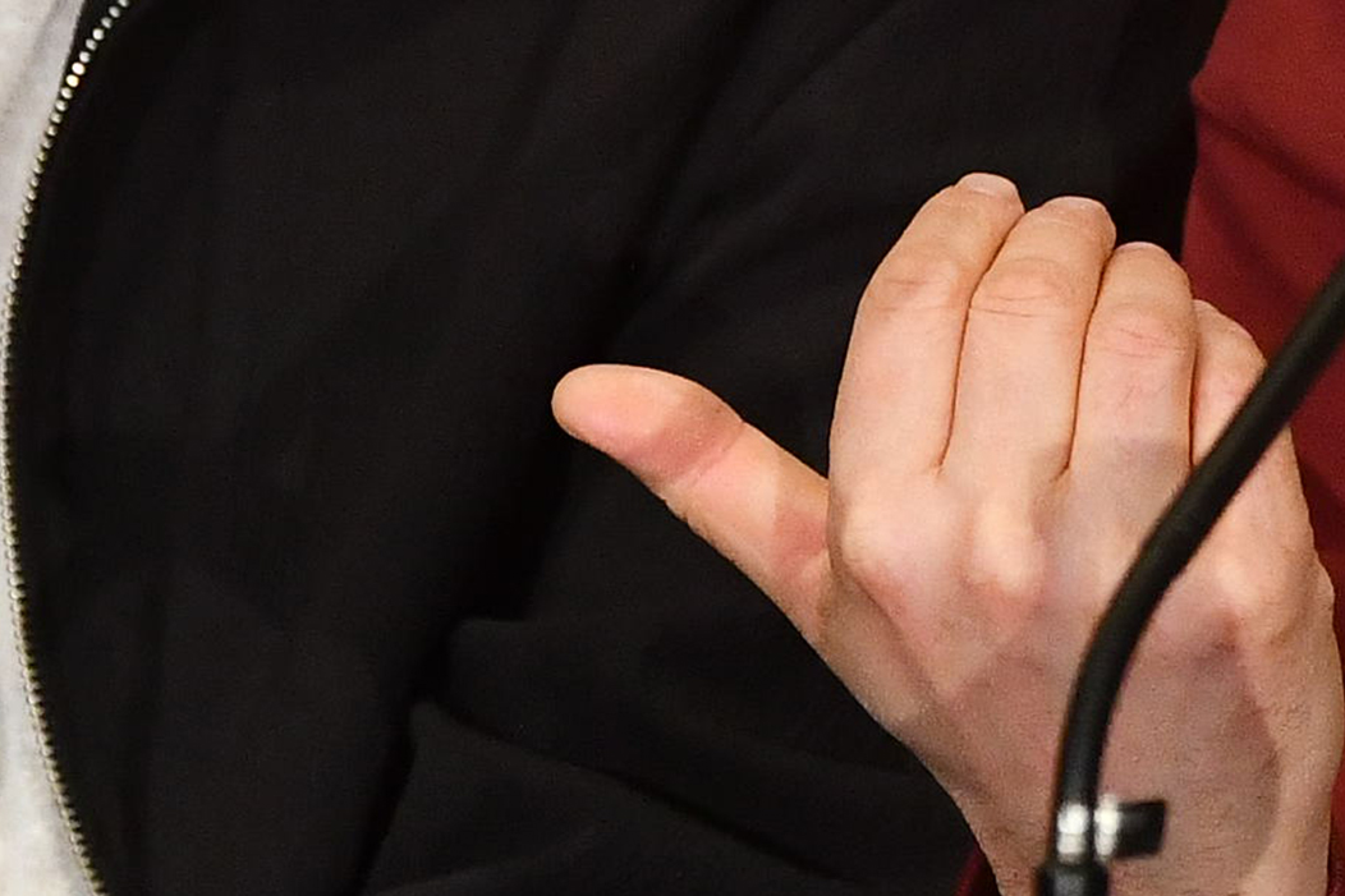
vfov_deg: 1.7
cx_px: 2493
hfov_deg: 2.5
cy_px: -546
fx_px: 30779
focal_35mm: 824
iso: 2000
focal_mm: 140
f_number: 4
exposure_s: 1/320
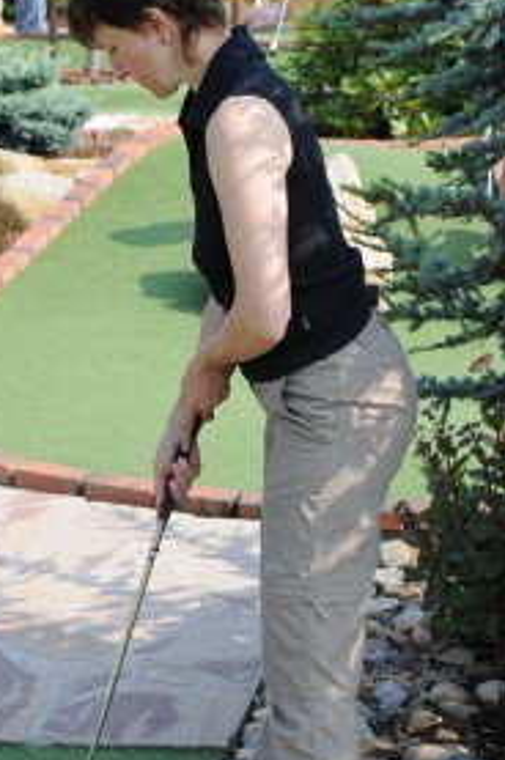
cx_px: 173
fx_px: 2173
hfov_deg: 13.2
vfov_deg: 19.8
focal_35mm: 103
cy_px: 447
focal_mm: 38
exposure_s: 1/400
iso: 200
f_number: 7.1
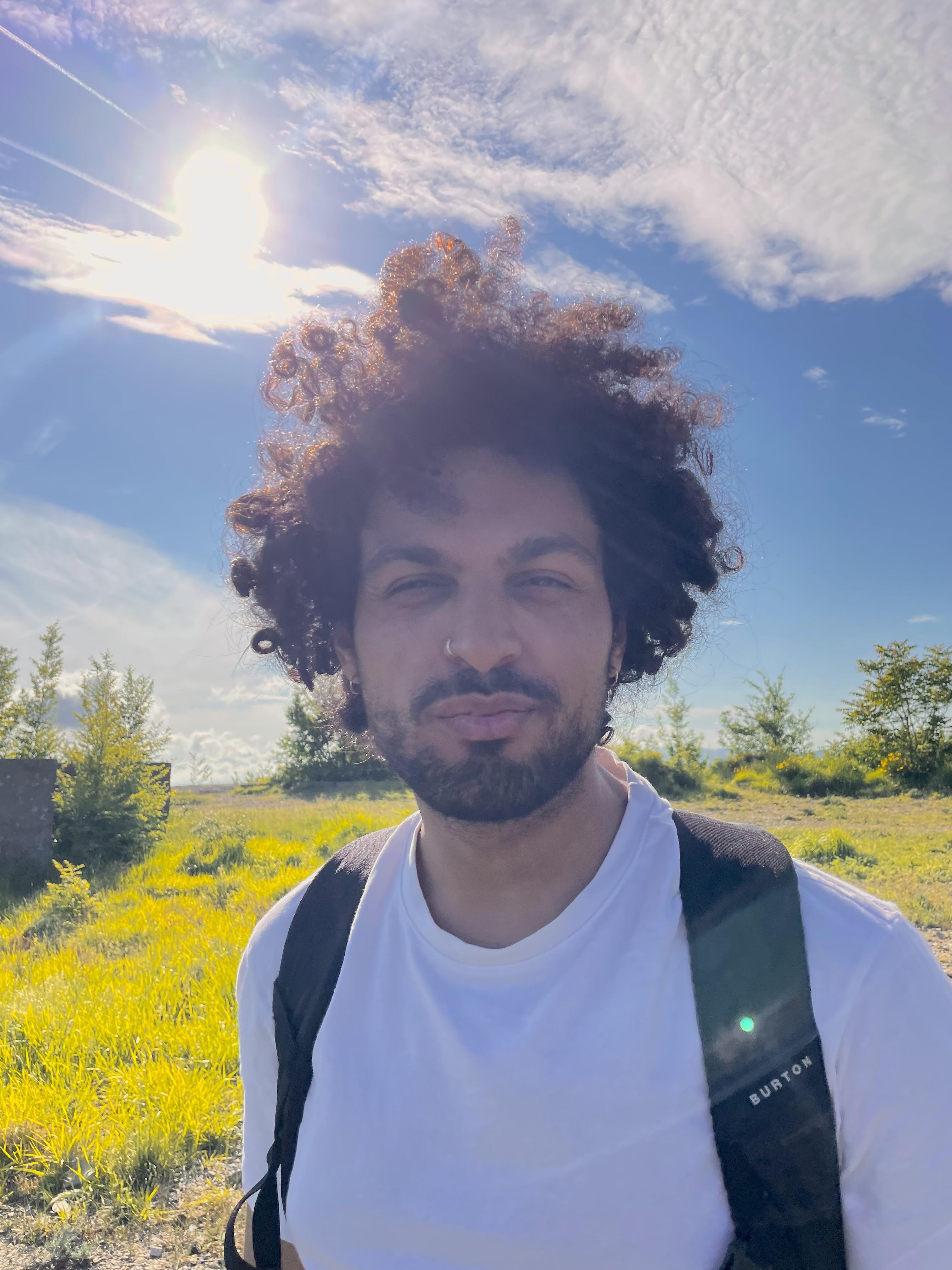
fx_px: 953
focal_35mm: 26
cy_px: 635
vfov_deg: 67.3
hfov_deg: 53.1
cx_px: 476
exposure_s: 1/3205
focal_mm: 4.2
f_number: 1.6
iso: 32
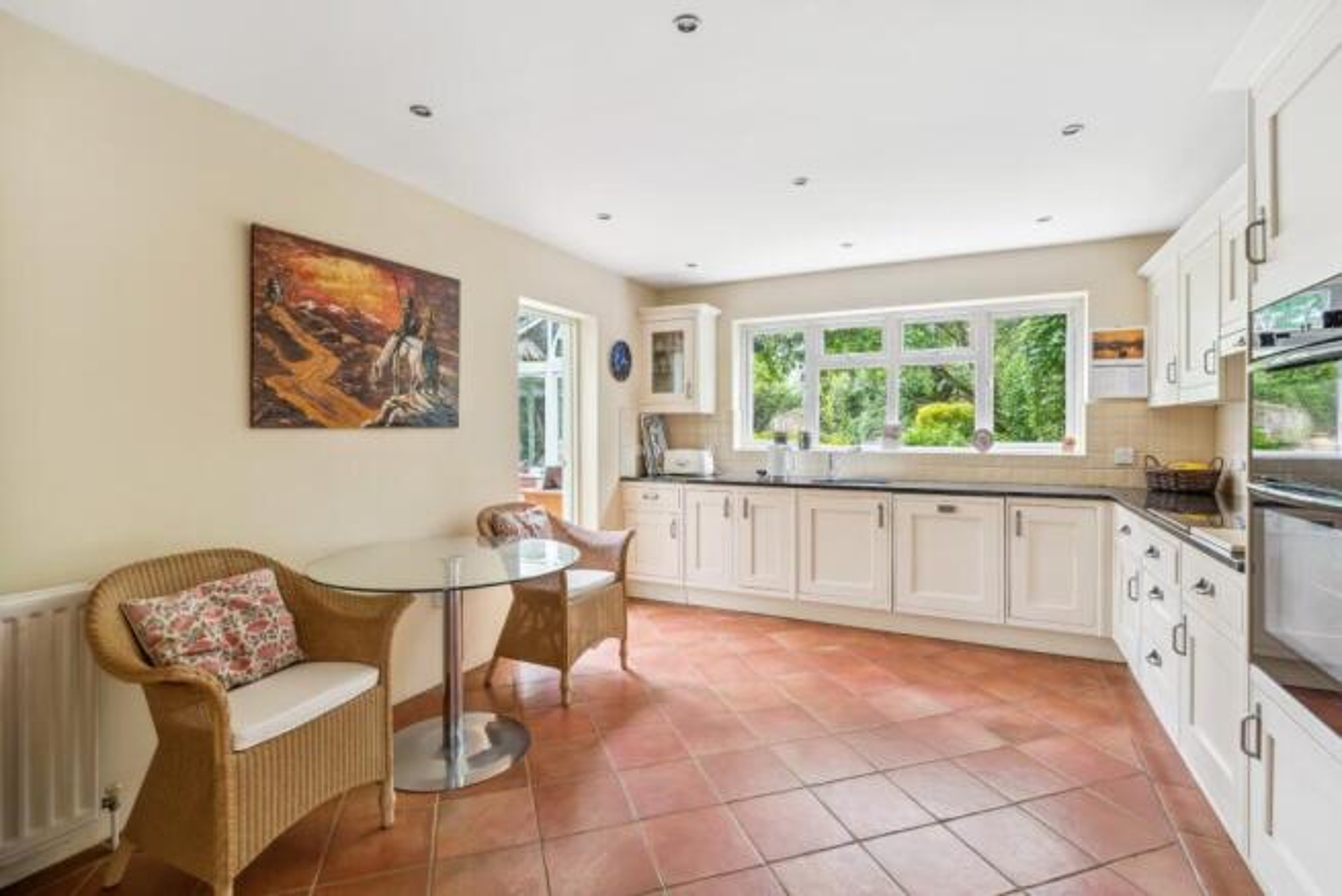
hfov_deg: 96.7
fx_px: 597
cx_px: 671
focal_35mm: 16
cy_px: 448
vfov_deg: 73.8
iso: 640
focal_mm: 16
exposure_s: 1/13
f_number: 5.6
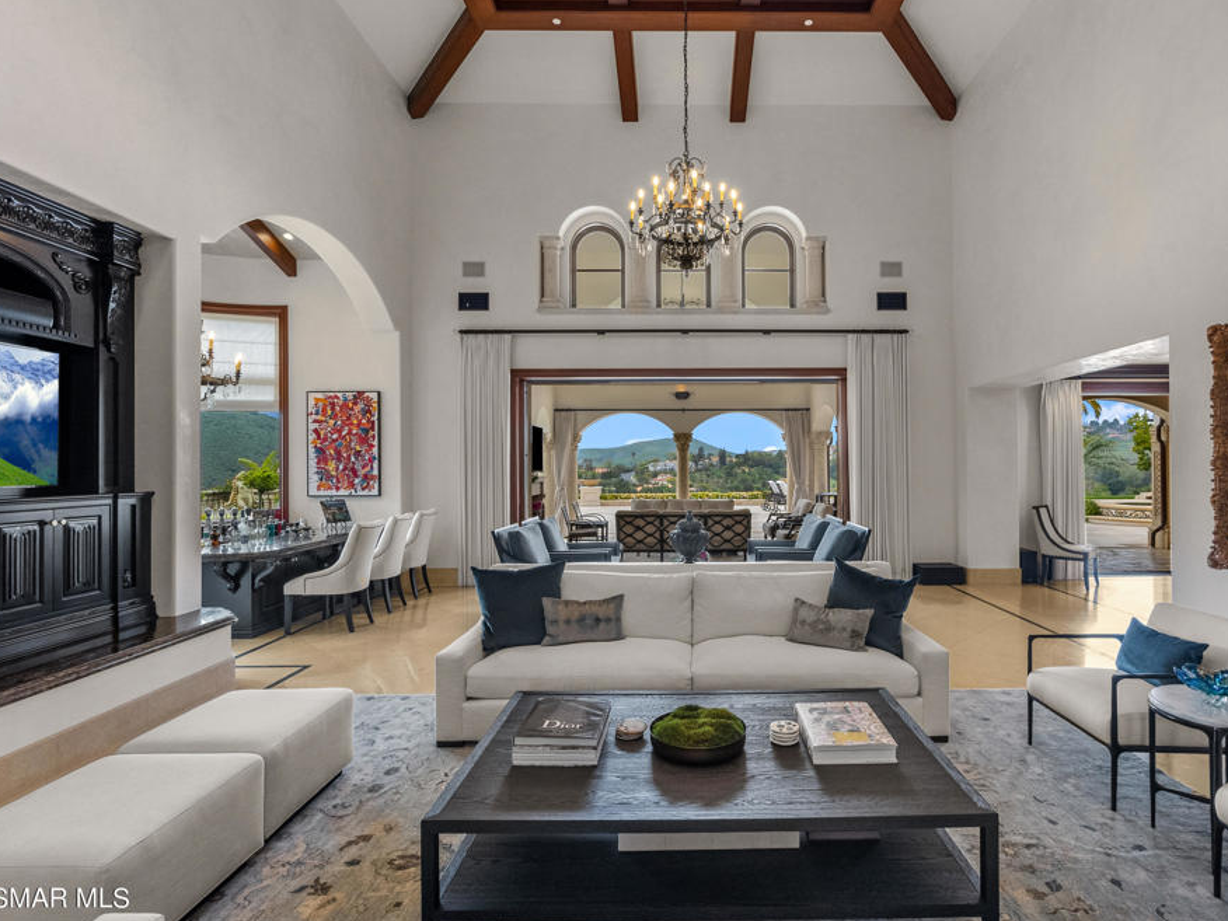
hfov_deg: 87.4
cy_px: 463
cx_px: 687
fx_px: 639
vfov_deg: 71.6
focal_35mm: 18
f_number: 11
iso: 2000
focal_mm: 16
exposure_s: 1/30
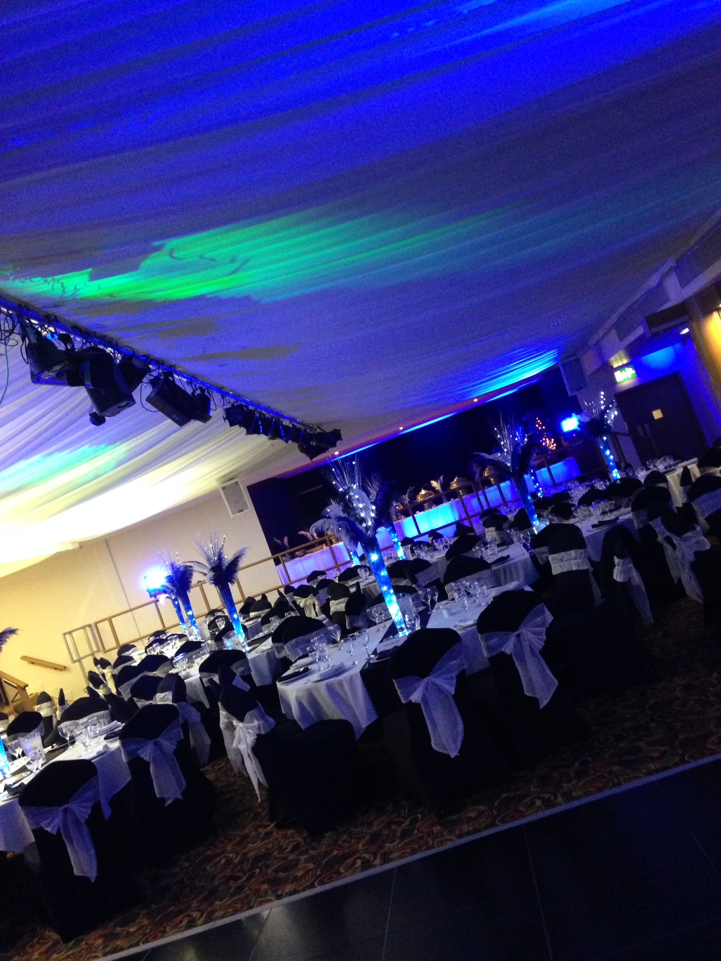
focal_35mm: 33
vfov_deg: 55.4
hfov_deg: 42.9
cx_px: 360
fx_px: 916
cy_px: 480
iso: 500
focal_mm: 4.12
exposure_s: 1/15
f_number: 2.4
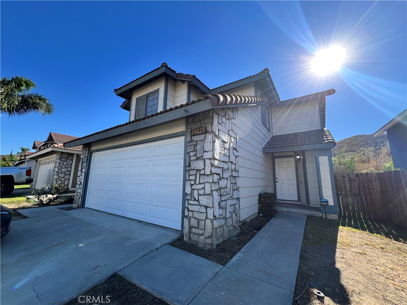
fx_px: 153
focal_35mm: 13
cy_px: 152
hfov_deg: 106.2
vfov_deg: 89.9
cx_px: 204
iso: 32
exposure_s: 1/686
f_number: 1.8
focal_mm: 1.57
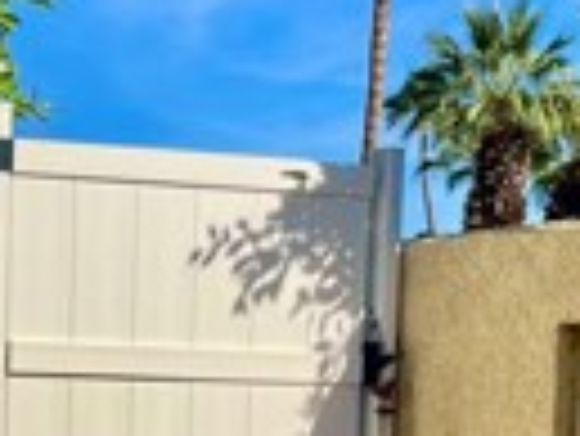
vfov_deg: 11.5
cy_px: 656
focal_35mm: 124
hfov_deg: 15.4
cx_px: -94
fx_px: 2080
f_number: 1.6
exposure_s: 1/9174
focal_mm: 5.1
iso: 32
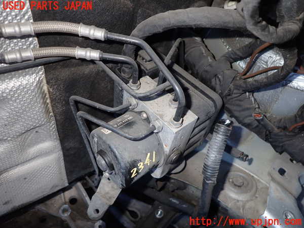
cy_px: 114
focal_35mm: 25
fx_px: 220
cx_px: 152
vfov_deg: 54.9
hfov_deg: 69.4
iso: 200
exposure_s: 1/30
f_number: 5.6
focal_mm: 4.5
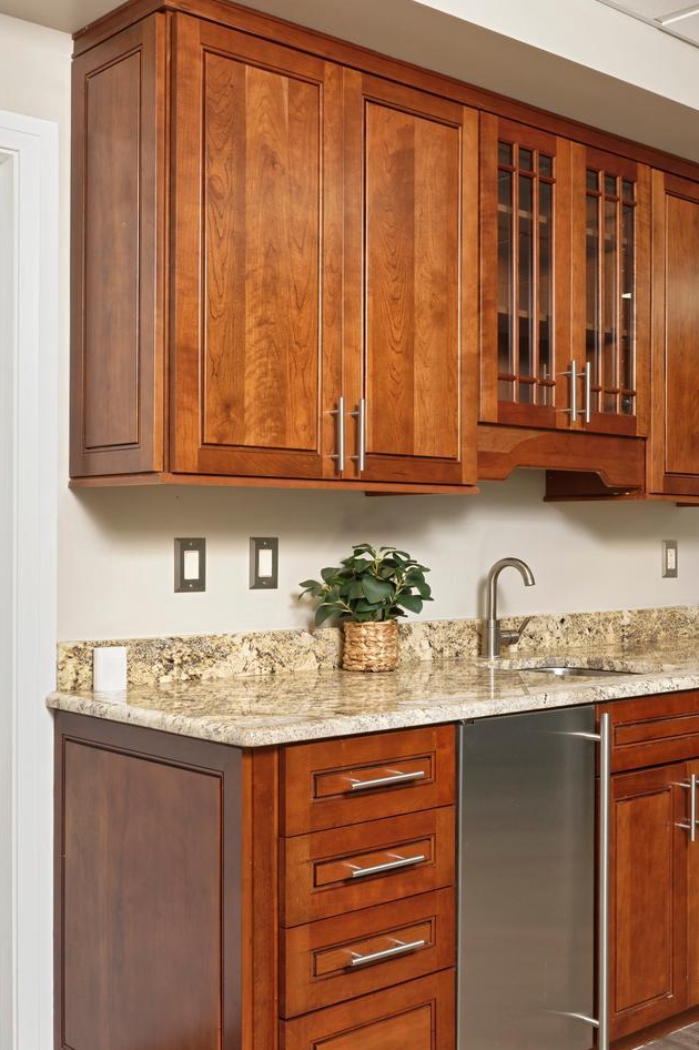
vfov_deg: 49.6
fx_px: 1137
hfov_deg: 34.0
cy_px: 532
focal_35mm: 39
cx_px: 432
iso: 400
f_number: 13
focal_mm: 24
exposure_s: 1/25
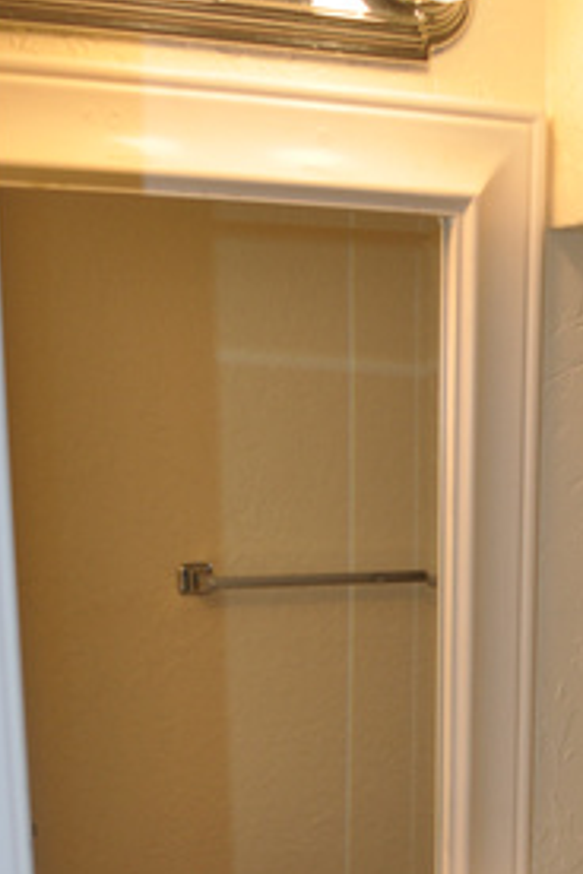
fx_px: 1822
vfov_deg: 25.5
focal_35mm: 75
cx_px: 542
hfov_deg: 17.9
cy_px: 890
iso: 200
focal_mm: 18
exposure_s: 1/200
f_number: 3.5
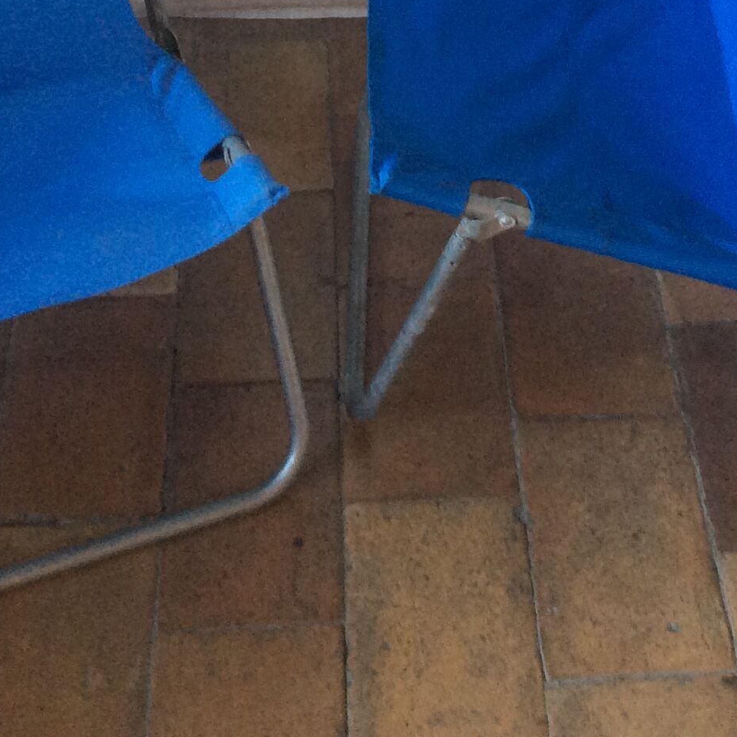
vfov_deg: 21.4
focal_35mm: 78
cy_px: -4
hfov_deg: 22.2
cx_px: 418
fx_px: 1879
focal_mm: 3.3
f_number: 2.4
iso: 80
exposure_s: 1/25
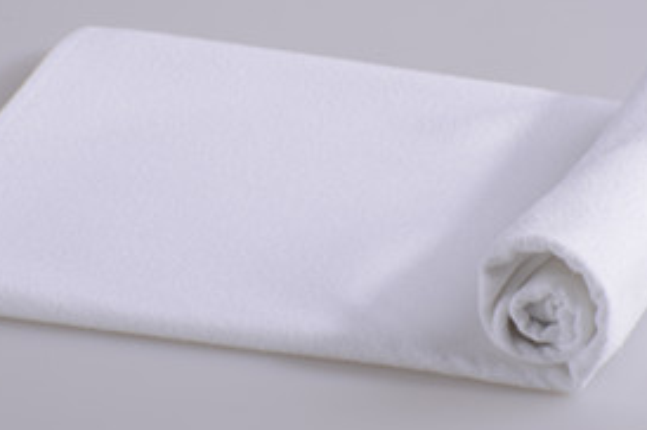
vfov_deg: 4.8
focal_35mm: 283
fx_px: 5080
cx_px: 328
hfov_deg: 7.3
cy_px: 195
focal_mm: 155
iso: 100
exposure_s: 1/125
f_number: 20
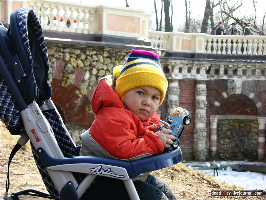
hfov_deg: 21.1
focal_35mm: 93
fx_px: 715
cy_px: 100
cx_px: 133
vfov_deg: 15.9
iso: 50
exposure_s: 1/65
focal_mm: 23.7
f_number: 5
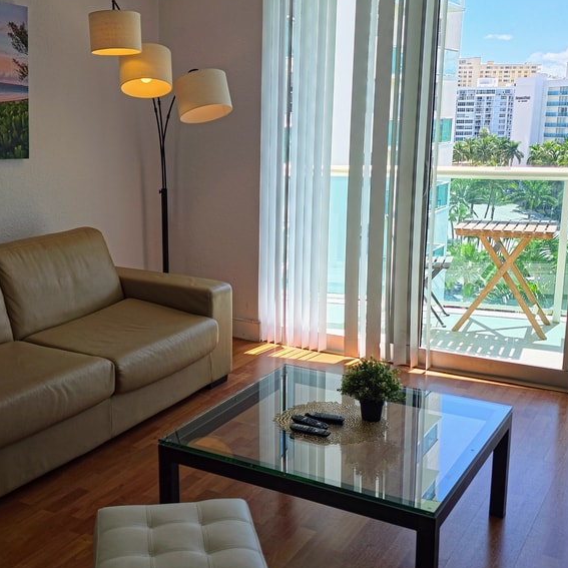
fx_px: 798
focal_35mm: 43
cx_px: 213
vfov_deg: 39.2
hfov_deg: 38.9
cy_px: 279
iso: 16
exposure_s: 1/120
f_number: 1.7
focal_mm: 6.3
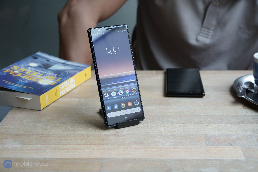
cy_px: 86
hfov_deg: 36.2
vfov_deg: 24.6
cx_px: 129
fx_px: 394
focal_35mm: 55
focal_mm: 55
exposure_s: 1/125
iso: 1600
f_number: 6.3
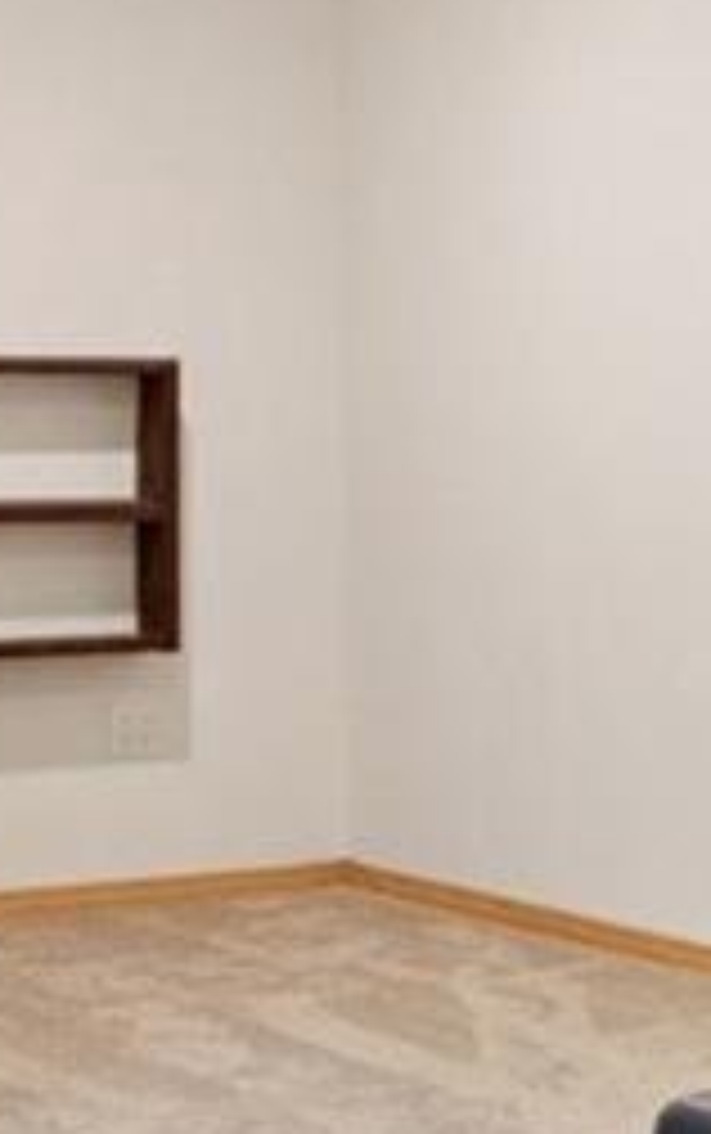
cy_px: 495
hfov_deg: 12.0
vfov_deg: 21.4
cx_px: 1444
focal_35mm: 97
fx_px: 3000
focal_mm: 10
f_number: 8
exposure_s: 1
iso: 400
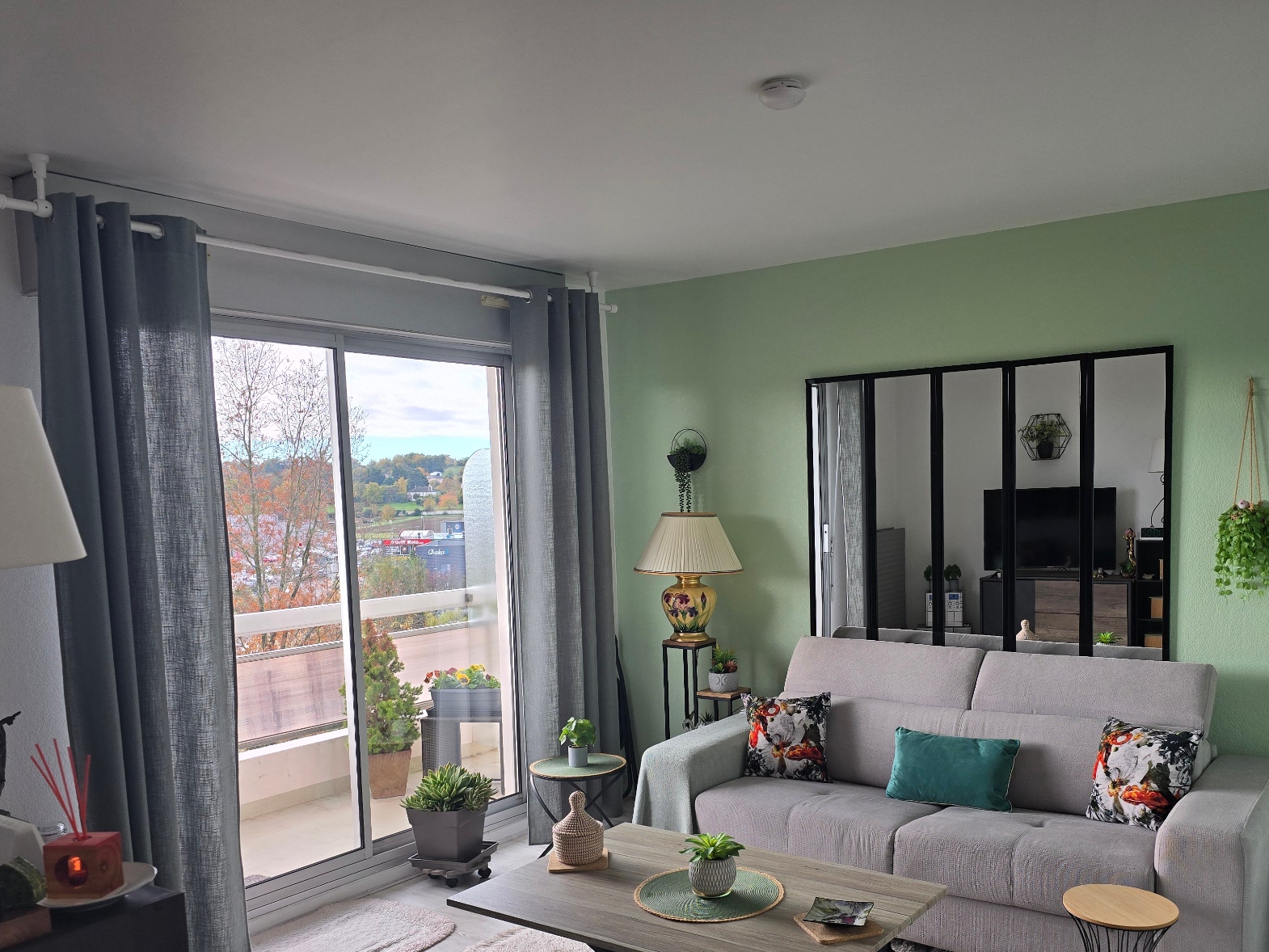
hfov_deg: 59.7
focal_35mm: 30
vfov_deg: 46.4
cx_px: 726
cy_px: 600
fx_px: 1100
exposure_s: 1/180
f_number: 1.7
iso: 40
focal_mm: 6.3
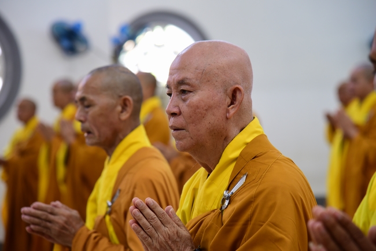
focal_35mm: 120
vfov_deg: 11.4
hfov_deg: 17.1
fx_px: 1254
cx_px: 188
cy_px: 126
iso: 1600
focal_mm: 120
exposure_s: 1/50
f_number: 4.5
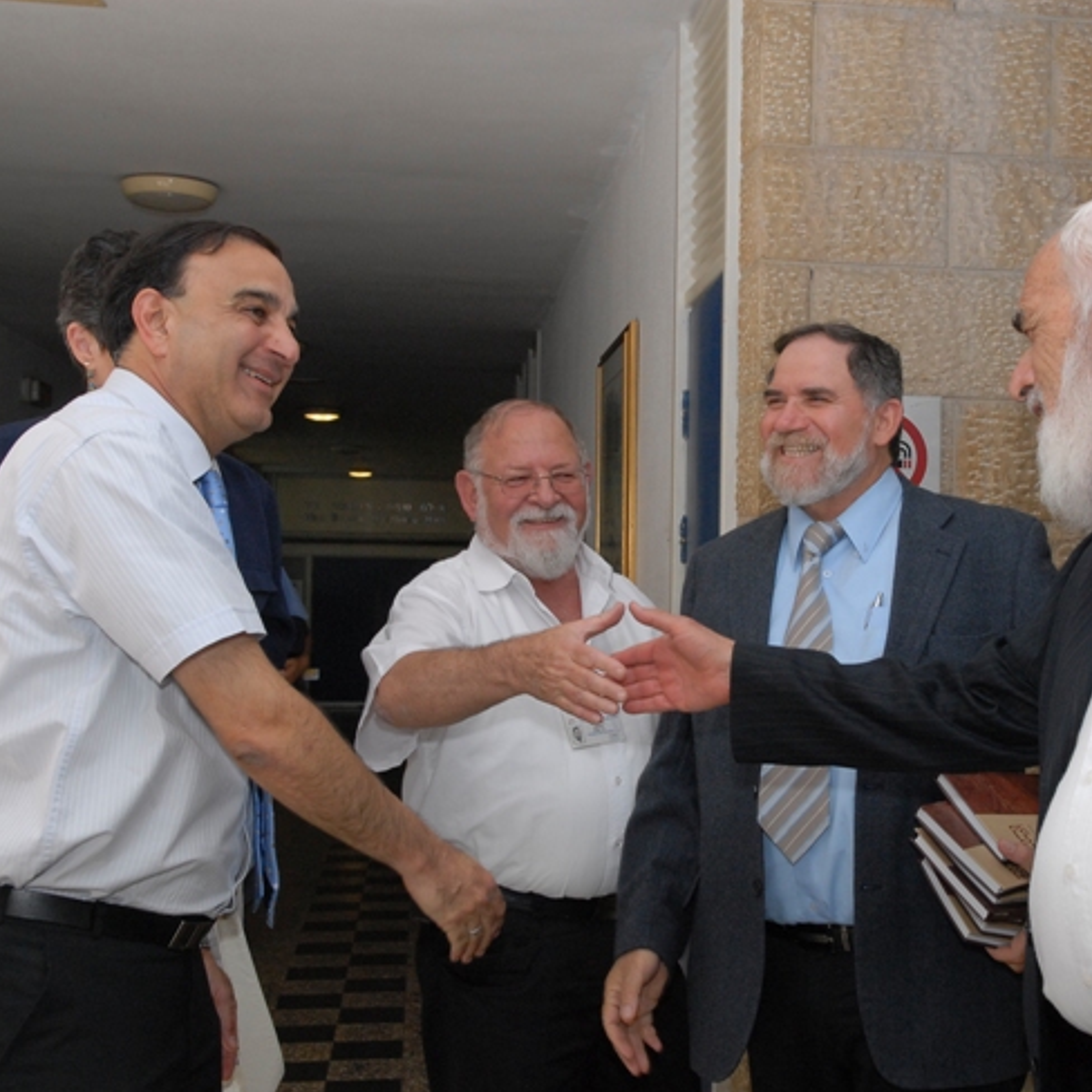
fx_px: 1785
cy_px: 548
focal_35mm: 50
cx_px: 689
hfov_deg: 33.8
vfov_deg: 34.0
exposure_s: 1/180
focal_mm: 26
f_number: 7.1
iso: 640
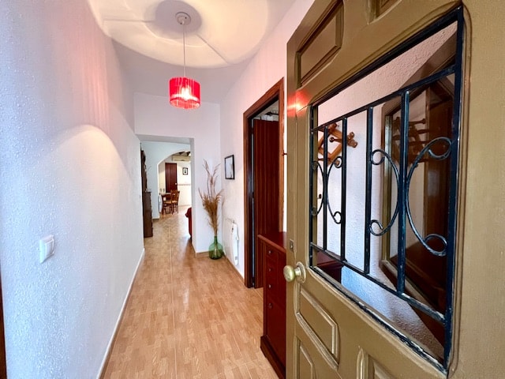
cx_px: 252
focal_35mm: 13
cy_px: 190
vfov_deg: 89.9
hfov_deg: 106.2
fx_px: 190
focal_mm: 1.57
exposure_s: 1/50
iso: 400
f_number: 1.8
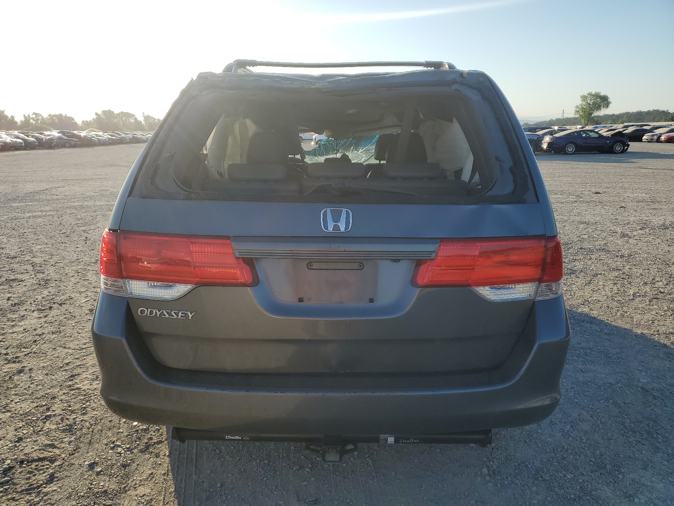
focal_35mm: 26
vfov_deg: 53.1
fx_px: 506
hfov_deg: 67.3
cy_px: 253
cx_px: 337
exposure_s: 1/2000
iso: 50
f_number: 1.5
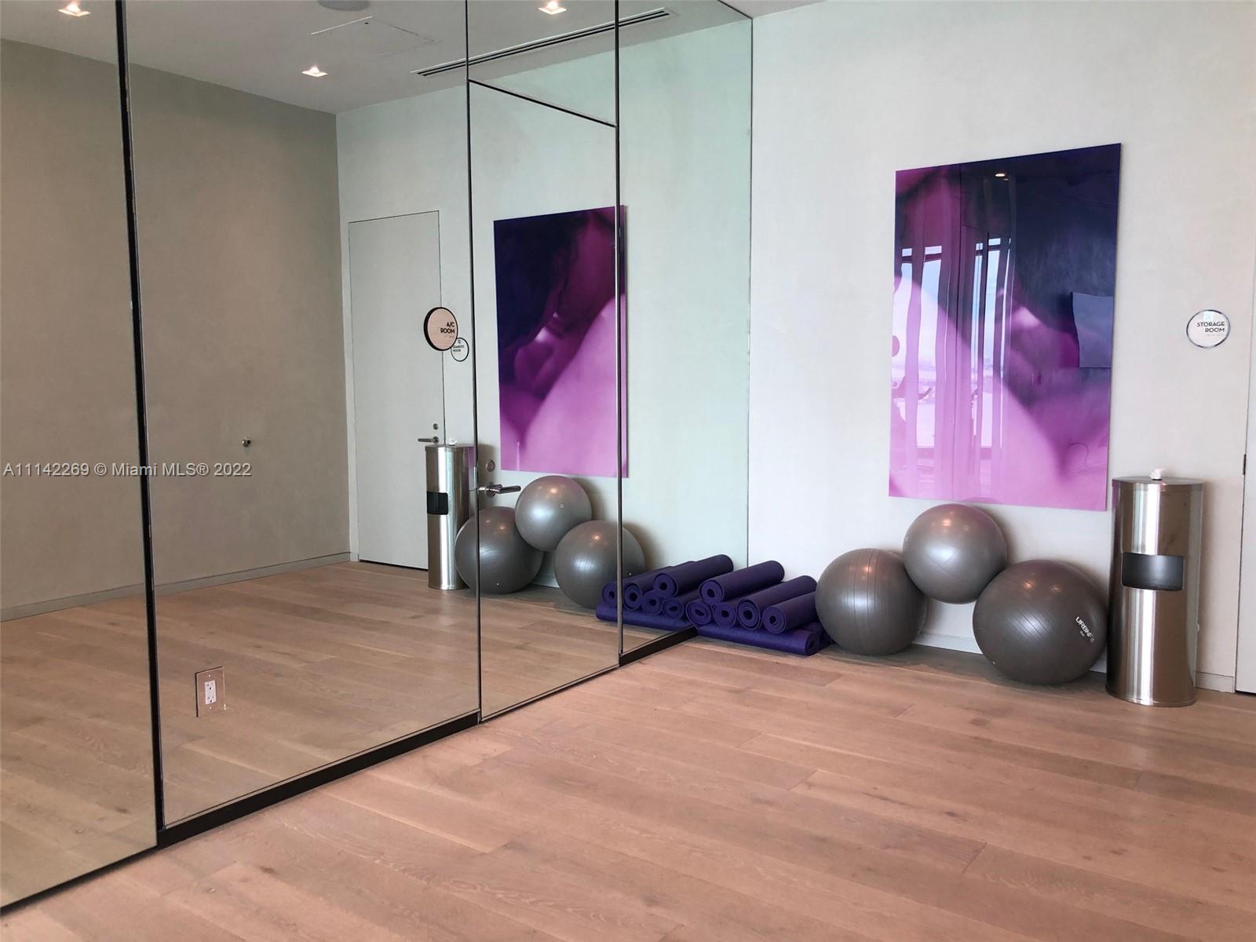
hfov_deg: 63.4
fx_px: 1016
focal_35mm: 28
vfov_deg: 49.7
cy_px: 471
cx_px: 628
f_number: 1.8
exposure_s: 1/40
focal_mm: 4
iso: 25
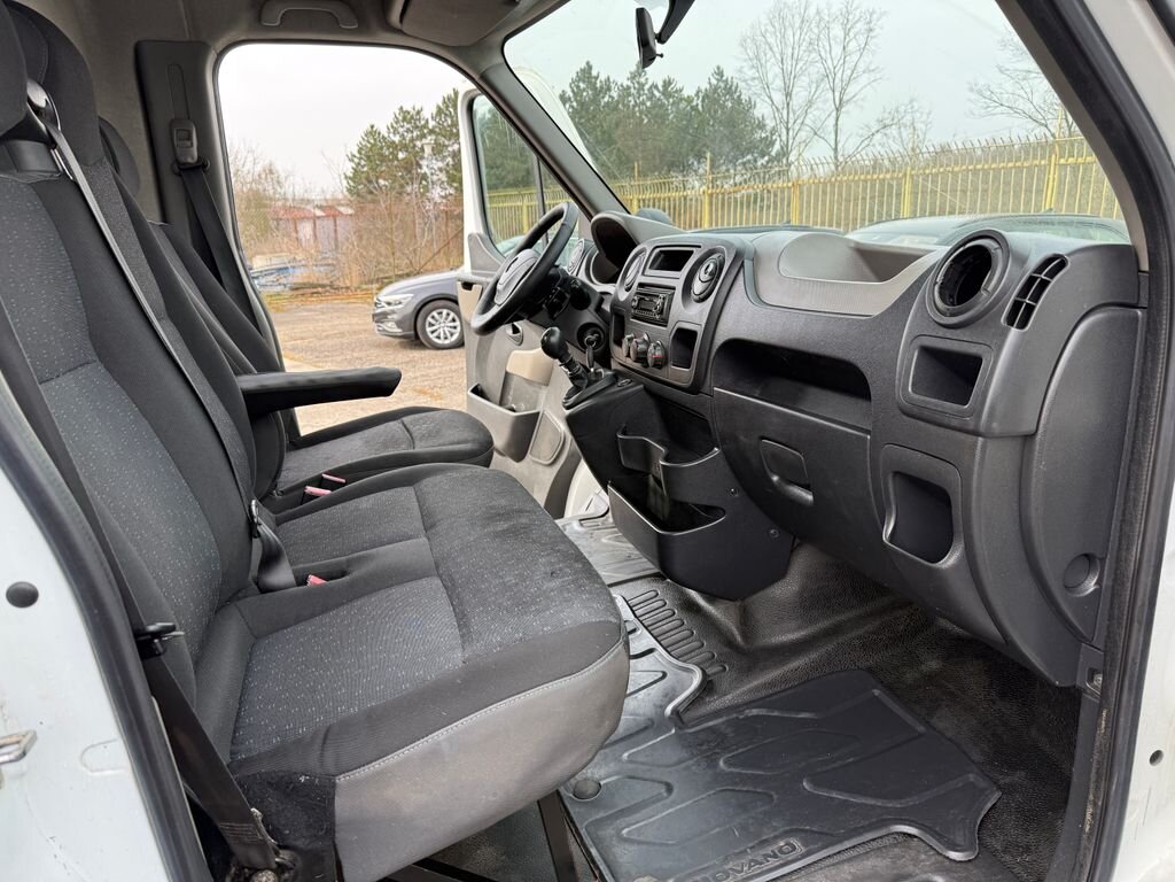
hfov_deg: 71.6
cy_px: 441
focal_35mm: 24
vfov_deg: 56.8
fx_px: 815
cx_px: 588
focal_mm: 6.76
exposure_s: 1/563
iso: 80
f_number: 1.78
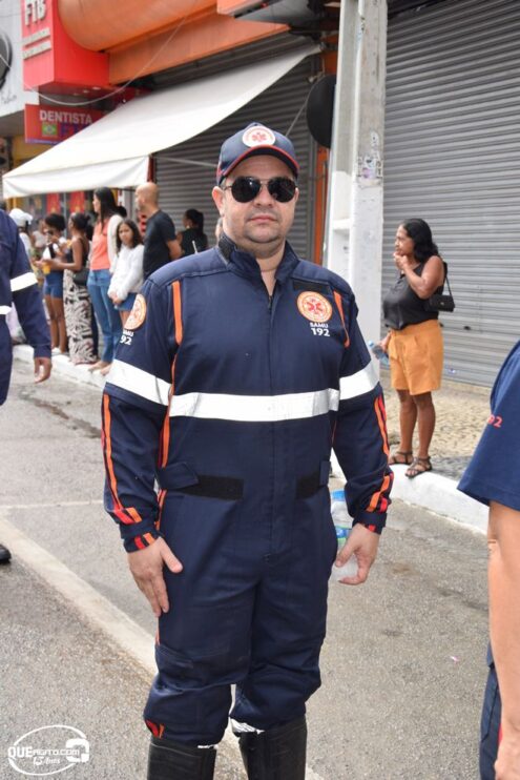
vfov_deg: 37.8
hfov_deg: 25.8
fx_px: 1137
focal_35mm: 52
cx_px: 260
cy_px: 390
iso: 100
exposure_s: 1/160
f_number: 6.3
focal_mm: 35
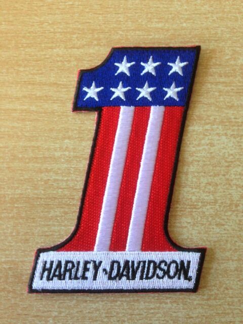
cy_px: 162
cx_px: 122
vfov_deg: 55.4
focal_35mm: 33
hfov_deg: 42.9
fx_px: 309
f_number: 2.4
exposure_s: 1/30
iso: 50
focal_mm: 4.12
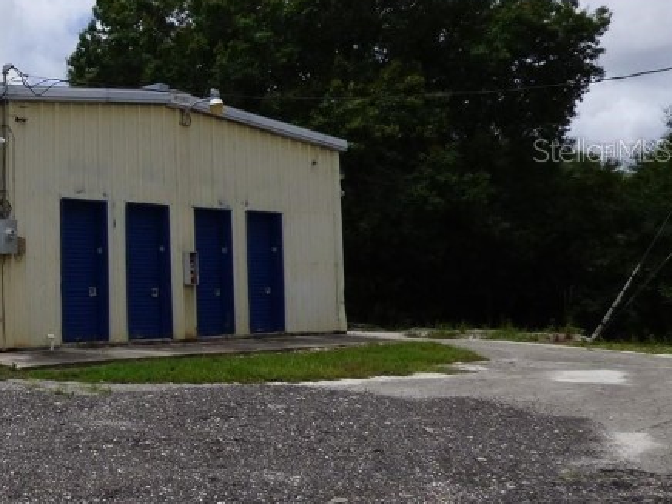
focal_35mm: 47
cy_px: 150
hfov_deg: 33.7
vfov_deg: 30.5
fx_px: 912
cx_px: -111
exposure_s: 1/1600
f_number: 4
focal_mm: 3.58
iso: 100
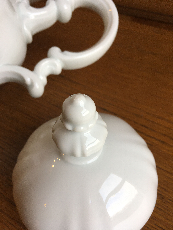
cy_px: 115
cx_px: 86
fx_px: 193
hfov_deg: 48.2
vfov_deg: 61.7
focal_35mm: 29
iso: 32
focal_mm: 4.15
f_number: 2.2
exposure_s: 1/100
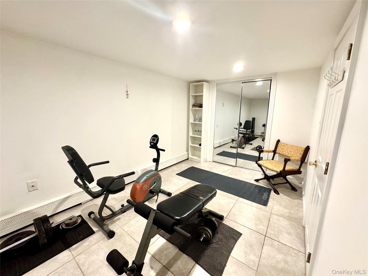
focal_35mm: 14
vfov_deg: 85.7
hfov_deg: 102.1
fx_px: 149
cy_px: 138
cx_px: 184
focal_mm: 2.22
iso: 250
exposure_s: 1/60
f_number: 2.2
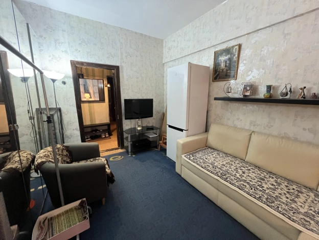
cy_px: 120
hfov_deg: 106.2
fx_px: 120
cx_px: 160
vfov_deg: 89.9
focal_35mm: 13
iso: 800
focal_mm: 1.57
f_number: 1.8
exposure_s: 1/50
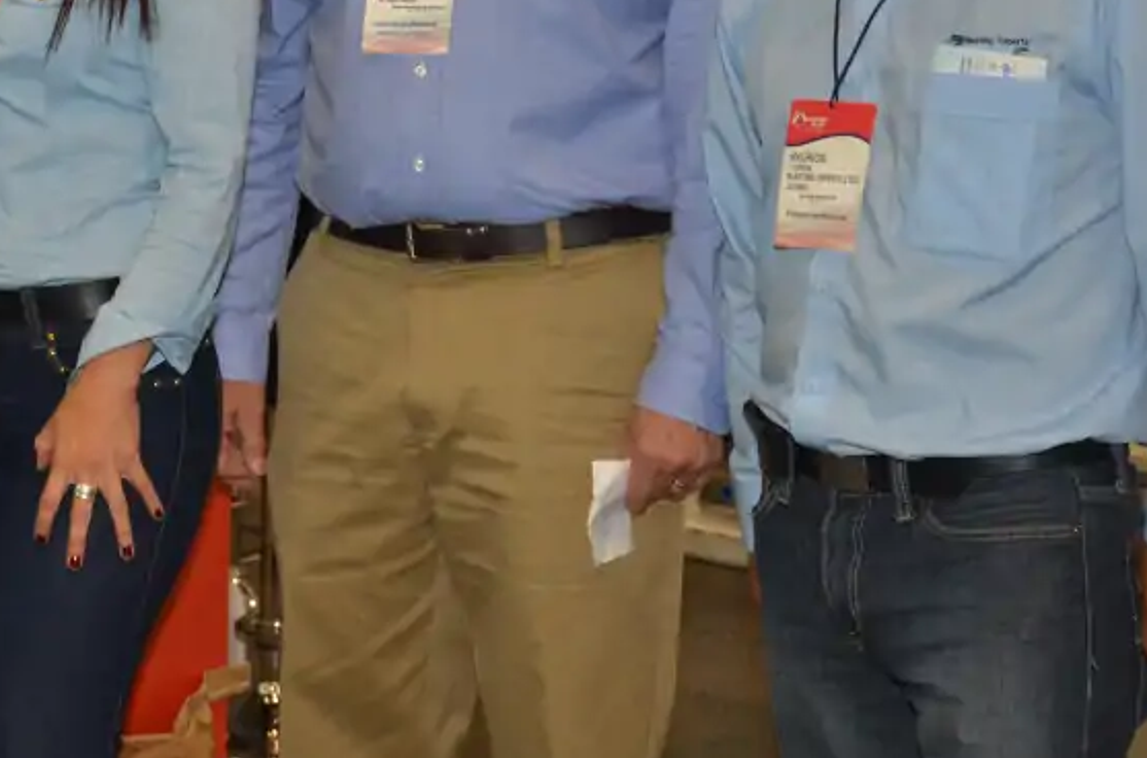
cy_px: 116
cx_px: -14
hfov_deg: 15.9
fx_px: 4035
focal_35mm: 127
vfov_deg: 10.7
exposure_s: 1/60
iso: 500
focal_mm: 38
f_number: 6.3
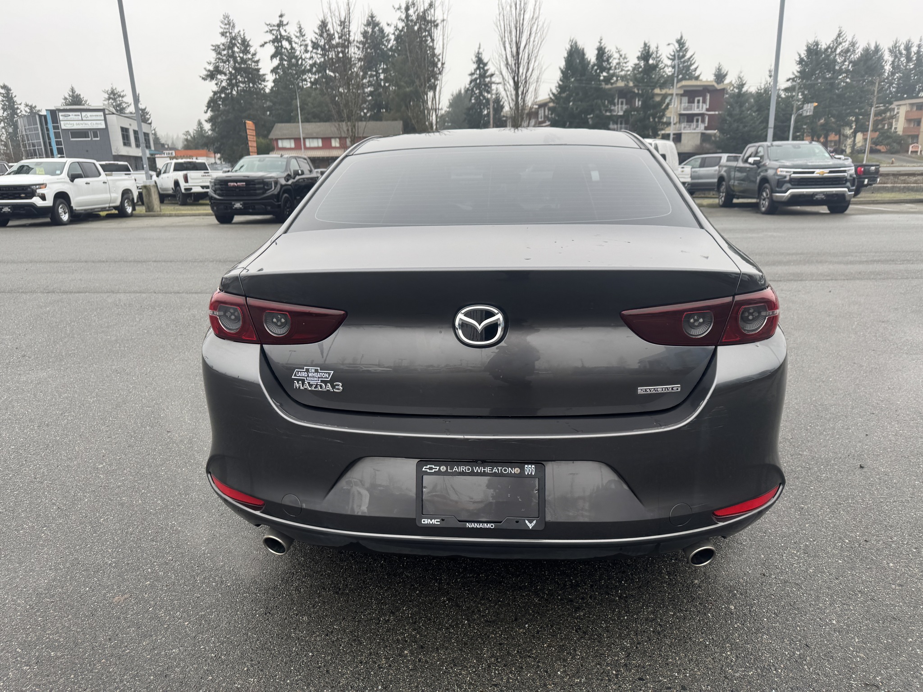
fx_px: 640
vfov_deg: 56.8
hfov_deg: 71.6
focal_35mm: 24
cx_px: 462
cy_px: 346
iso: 80
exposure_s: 1/430
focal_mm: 6.76
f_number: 1.78
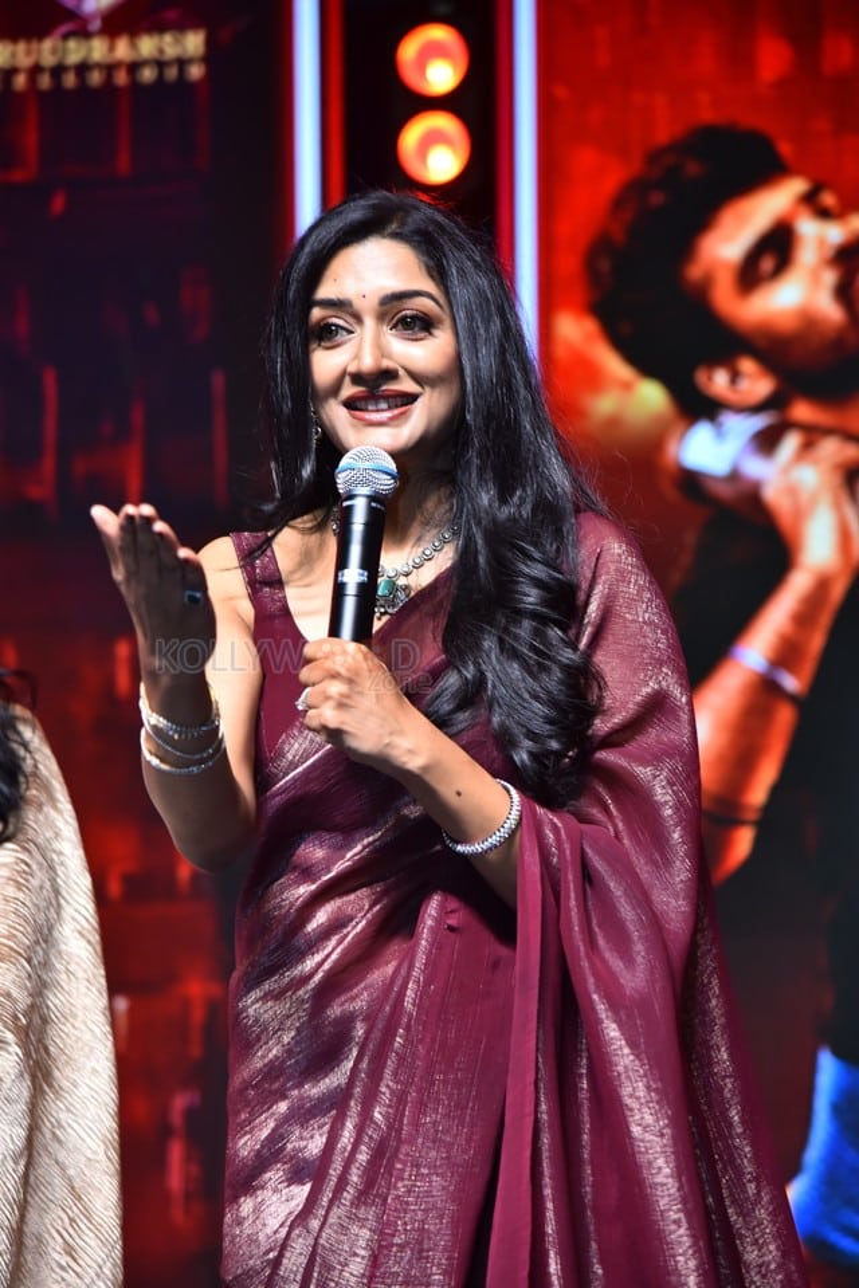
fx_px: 4295
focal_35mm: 120
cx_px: 430
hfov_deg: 11.4
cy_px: 644
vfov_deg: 17.1
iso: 1000
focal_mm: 120
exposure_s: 1/125
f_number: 4
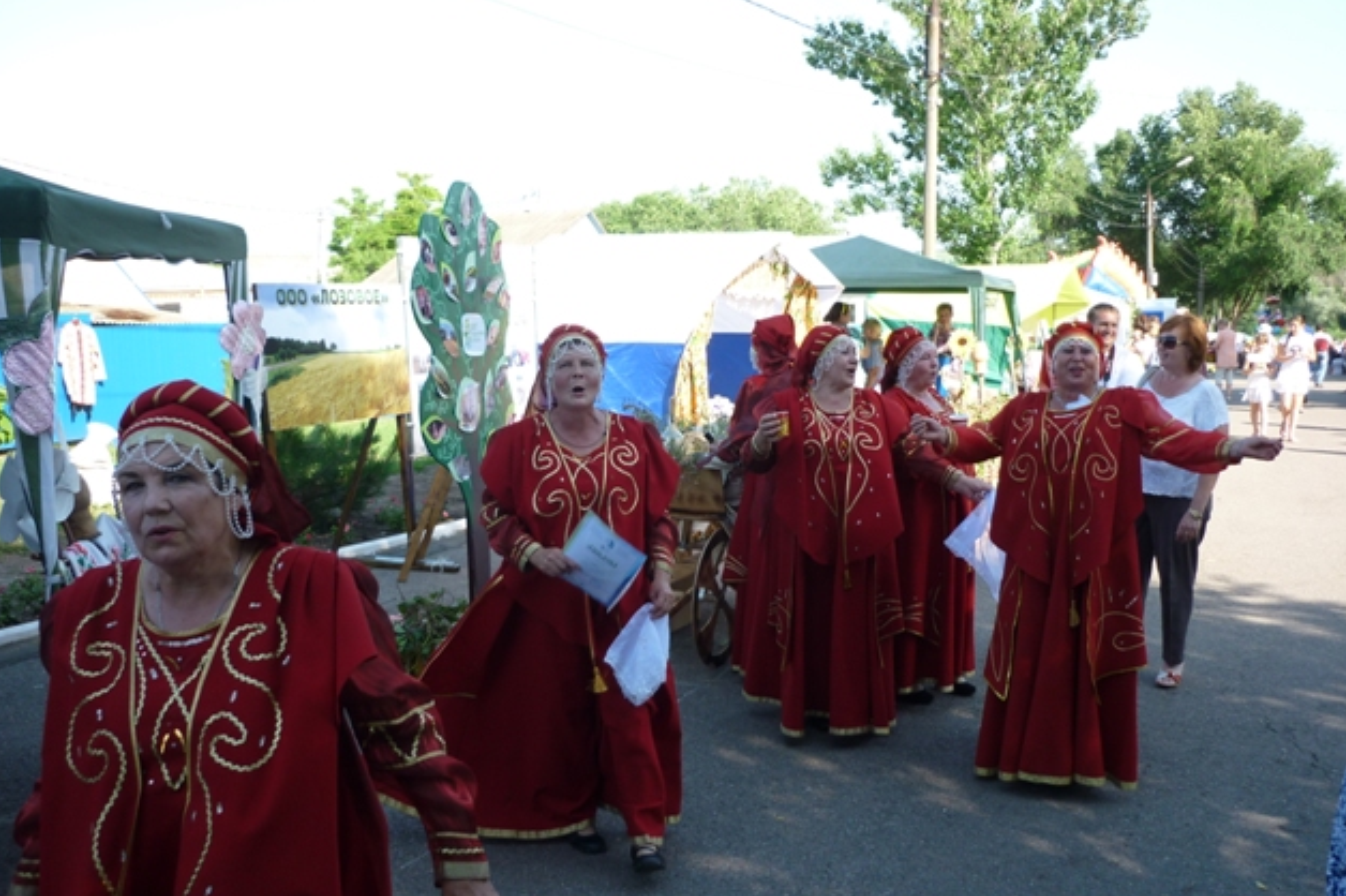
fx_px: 1308
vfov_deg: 37.8
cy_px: 465
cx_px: 671
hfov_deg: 54.5
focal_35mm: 35
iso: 80
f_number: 2.8
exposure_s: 1/320
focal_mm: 5.5
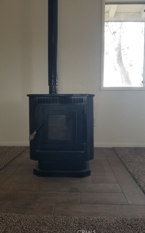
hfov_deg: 44.5
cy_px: 117
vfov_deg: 66.5
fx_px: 177
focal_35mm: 28
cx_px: 68
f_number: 1.7
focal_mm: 4.25
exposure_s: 1/120
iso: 80
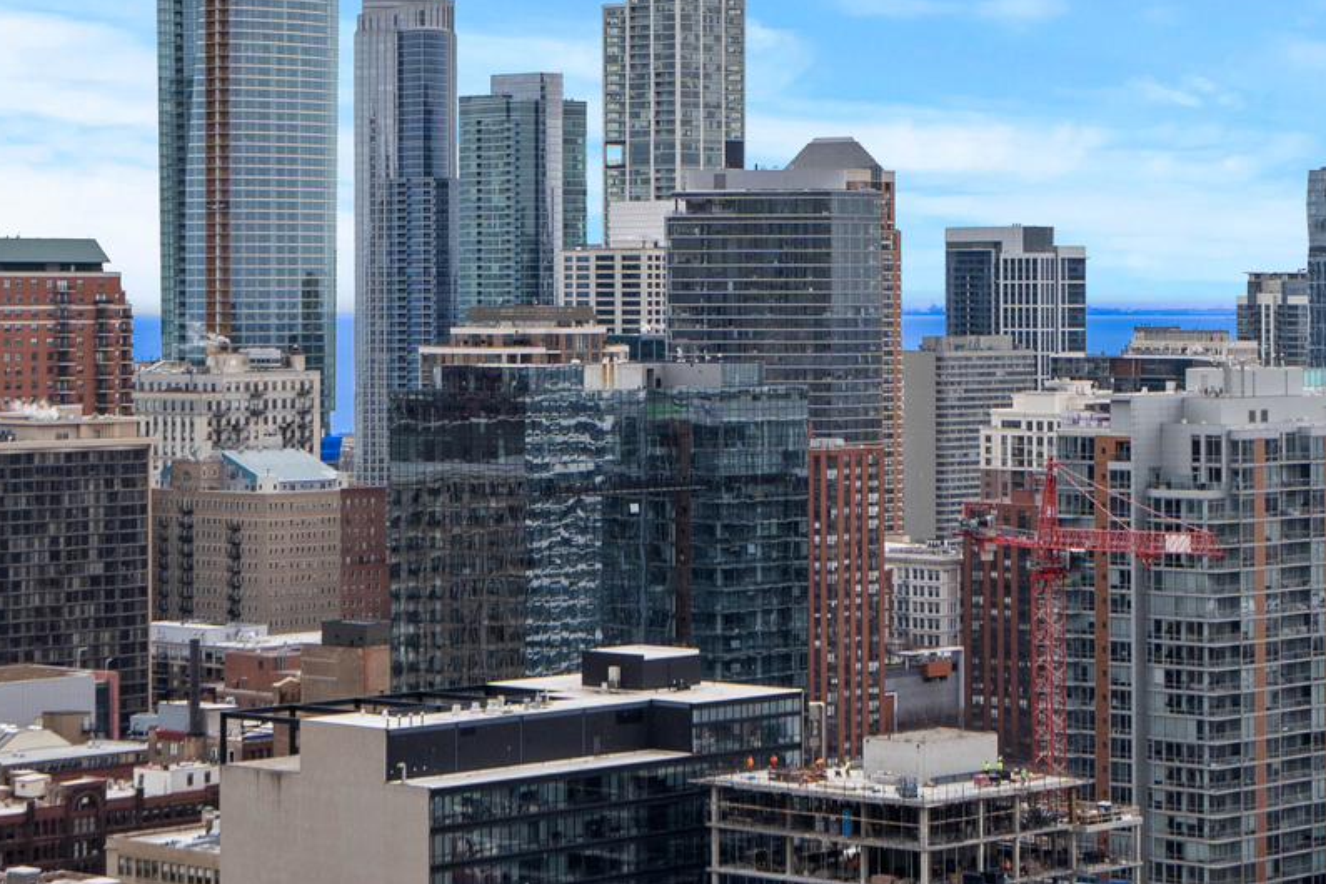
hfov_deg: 19.3
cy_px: 163
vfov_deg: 12.9
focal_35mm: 106
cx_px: 610
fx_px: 3904
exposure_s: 1/800
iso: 100
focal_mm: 35
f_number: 5
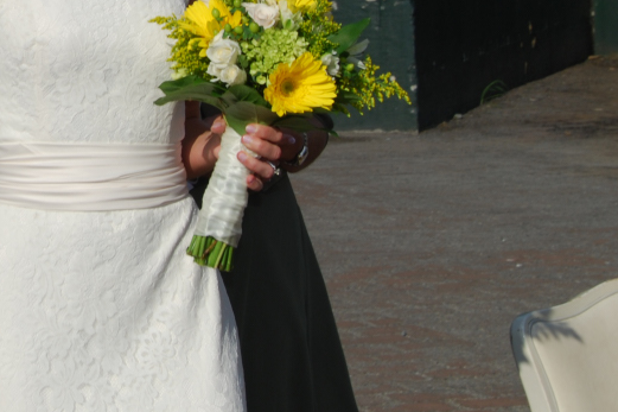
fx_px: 3295
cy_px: -26
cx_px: -56
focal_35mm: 192
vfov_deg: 7.1
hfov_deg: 10.6
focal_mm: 52
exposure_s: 1/200
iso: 100
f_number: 14
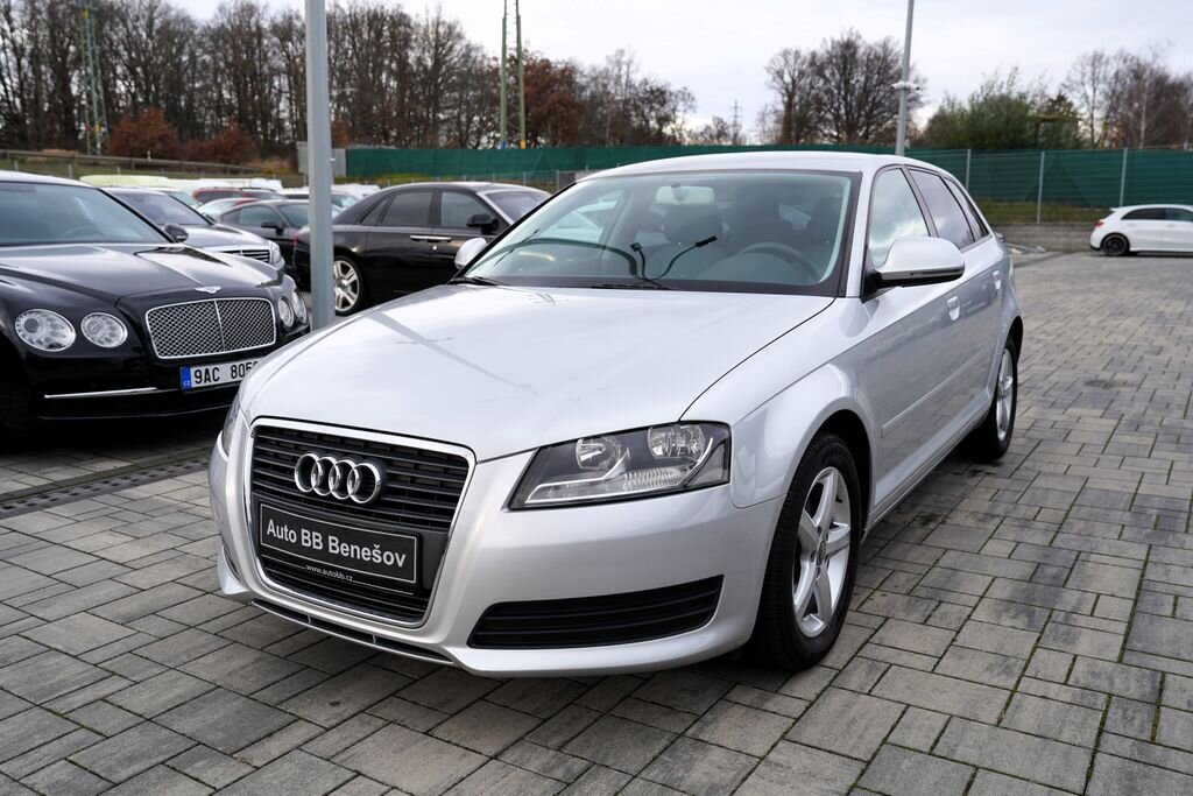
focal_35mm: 29
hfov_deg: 63.7
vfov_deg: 45.0
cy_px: 398
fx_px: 961
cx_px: 596
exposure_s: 1/80
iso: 100
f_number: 4.5
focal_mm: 29
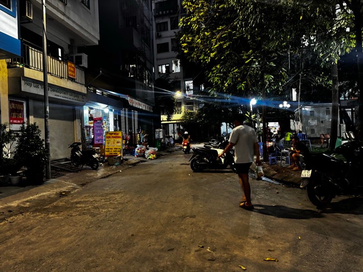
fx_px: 252
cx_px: 182
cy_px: 136
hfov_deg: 71.6
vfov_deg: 56.8
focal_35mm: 24
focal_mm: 6.76
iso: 640
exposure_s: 1/33
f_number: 1.78
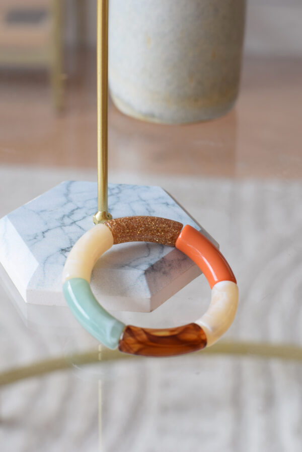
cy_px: 226
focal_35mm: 75
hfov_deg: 18.2
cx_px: 151
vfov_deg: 27.0
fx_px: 944
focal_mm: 50
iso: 400
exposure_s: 1/125
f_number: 5.6
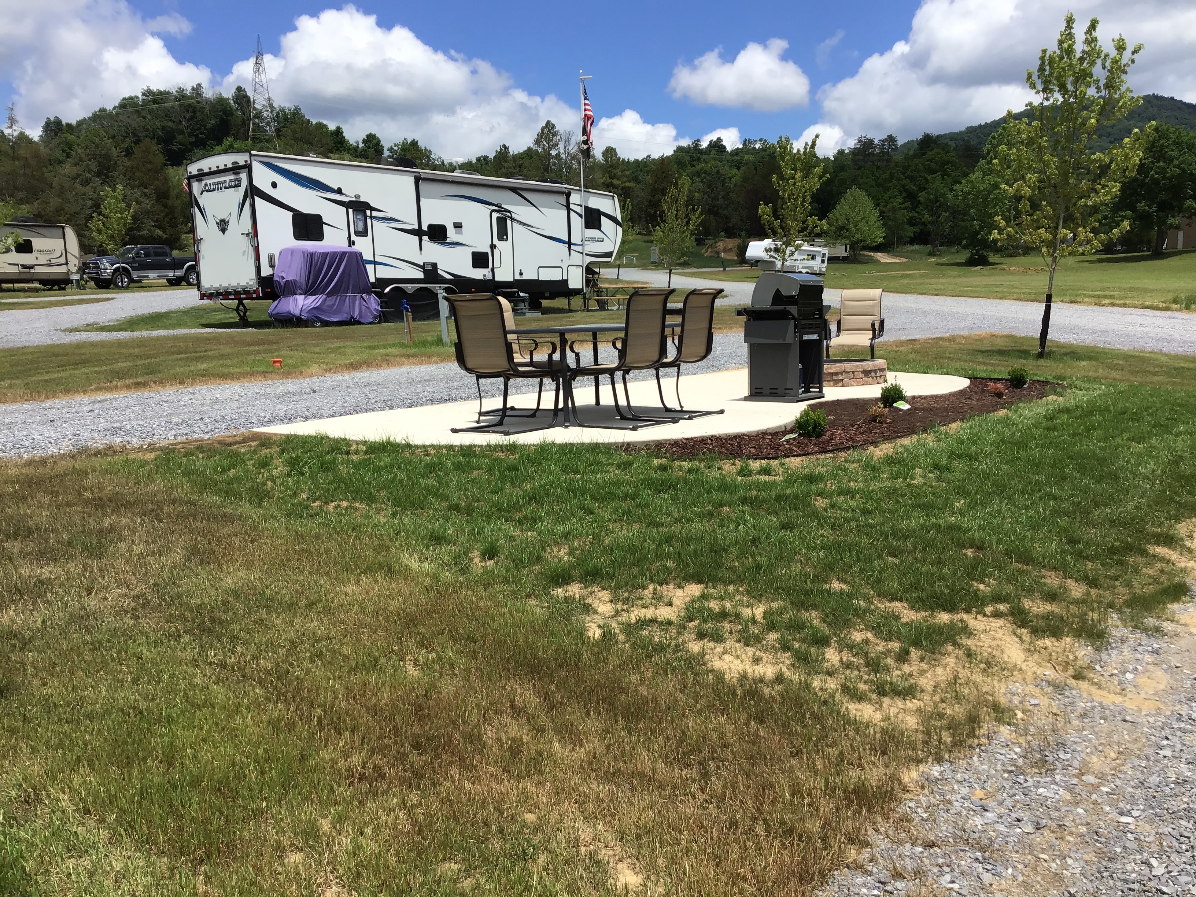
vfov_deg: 45.4
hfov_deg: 58.4
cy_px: 448
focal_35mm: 31
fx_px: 1071
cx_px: 598
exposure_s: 1/1812
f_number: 2.4
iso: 25
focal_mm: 3.3
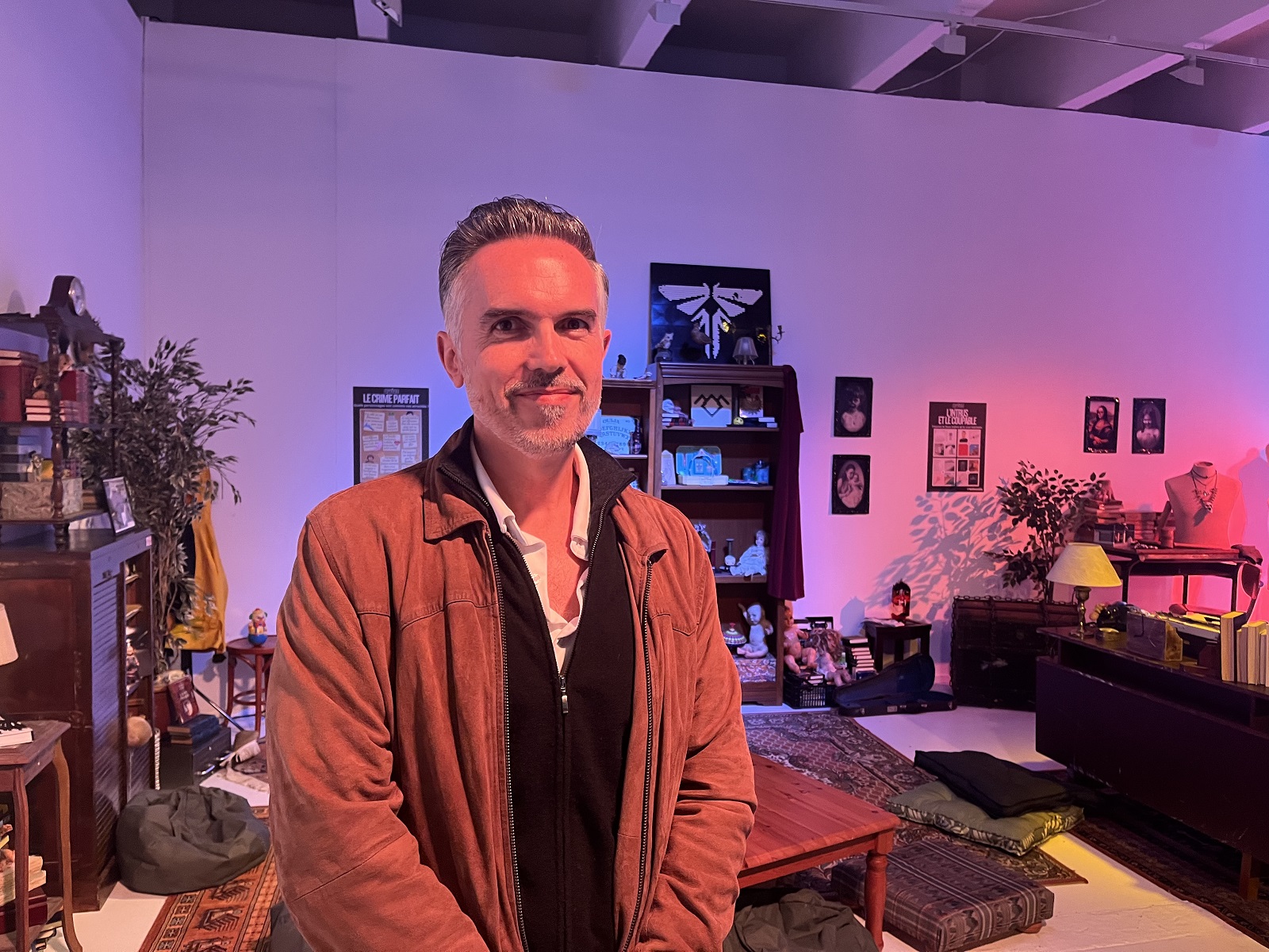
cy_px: 476
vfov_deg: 53.1
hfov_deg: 67.3
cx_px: 634
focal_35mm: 26
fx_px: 953
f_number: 1.6
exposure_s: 1/60
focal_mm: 5.1
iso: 320
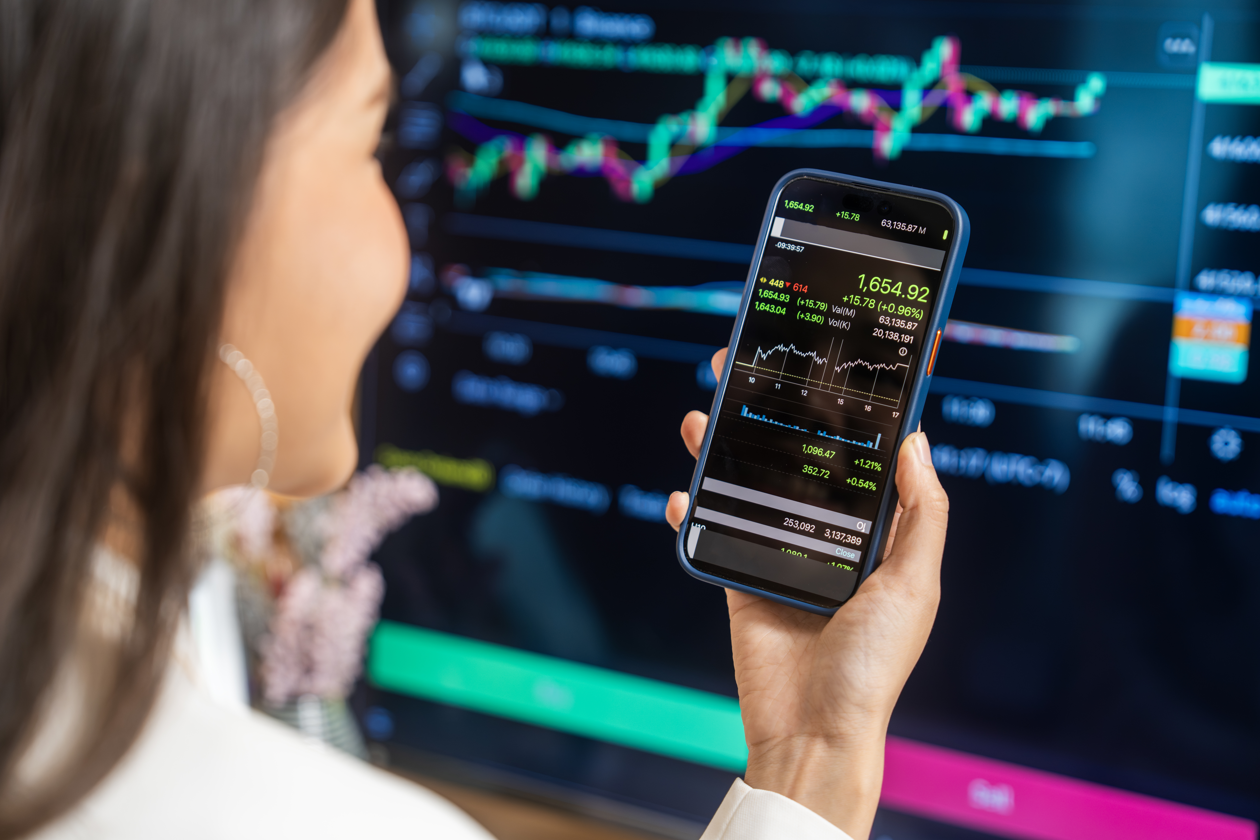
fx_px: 2450
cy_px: 420
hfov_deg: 28.8
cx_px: 630
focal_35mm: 70
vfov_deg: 19.5
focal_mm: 70
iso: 640
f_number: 2.8
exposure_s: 1/125
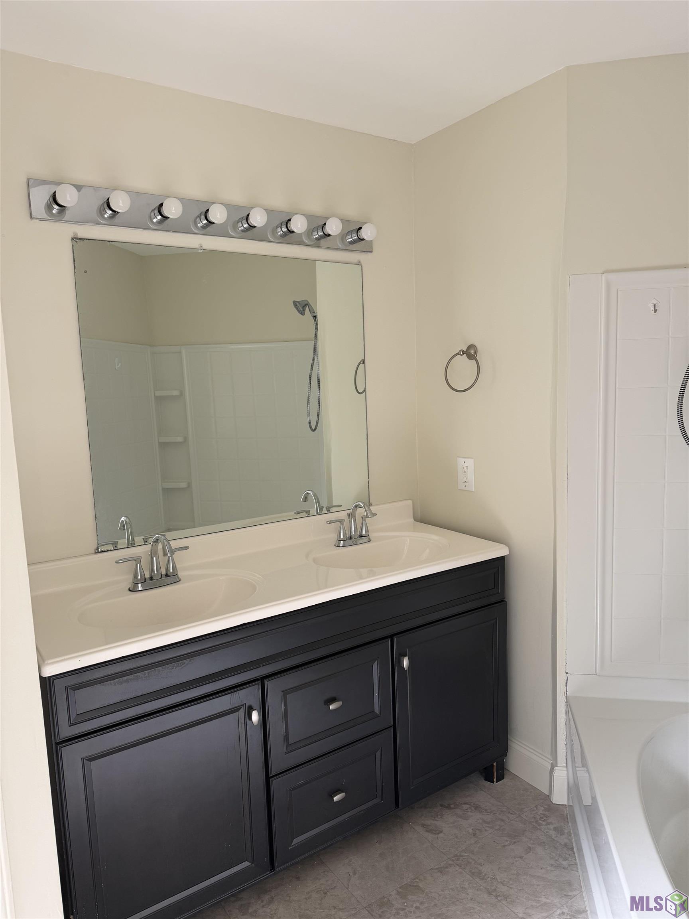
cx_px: 344
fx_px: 637
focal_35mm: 24
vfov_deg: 71.6
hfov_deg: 56.8
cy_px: 460
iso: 50
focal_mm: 6.76
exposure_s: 1/140
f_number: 1.78
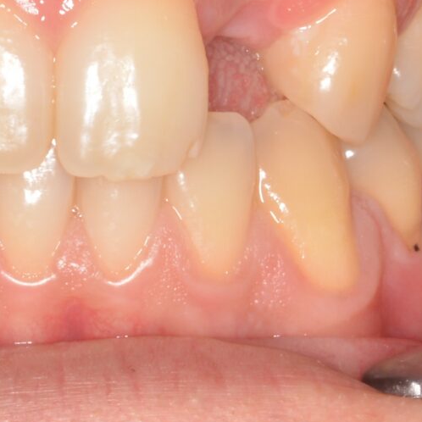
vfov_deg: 7.4
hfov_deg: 7.4
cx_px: 53
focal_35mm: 236
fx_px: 3255
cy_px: 154
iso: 160
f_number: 22
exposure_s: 1/60
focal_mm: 90
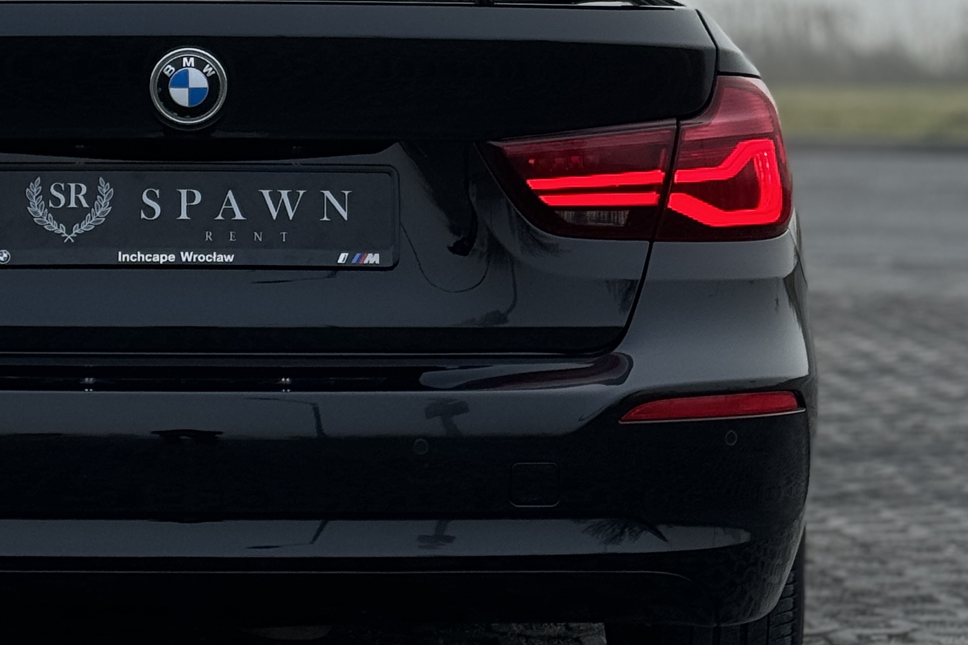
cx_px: 236
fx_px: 3280
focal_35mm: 122
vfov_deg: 11.2
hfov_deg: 16.7
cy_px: 123
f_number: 1.78
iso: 64
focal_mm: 6.76
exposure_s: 1/1458
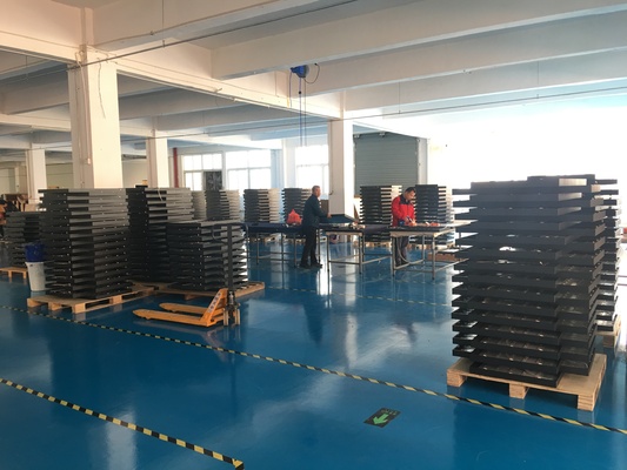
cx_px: 314
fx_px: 525
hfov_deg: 61.6
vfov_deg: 48.2
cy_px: 235
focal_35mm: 29
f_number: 2.2
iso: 32
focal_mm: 4.15
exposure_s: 1/17
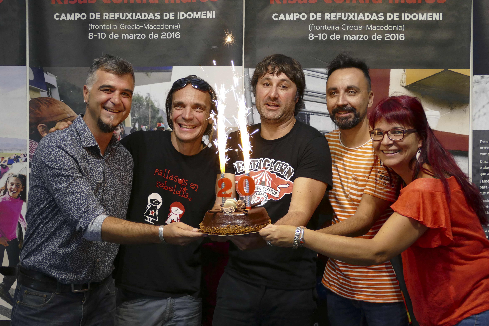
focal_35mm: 55
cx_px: 244
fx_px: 747
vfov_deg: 24.6
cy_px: 163
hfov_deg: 36.2
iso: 500
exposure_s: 1/80
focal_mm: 20.23
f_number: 3.4
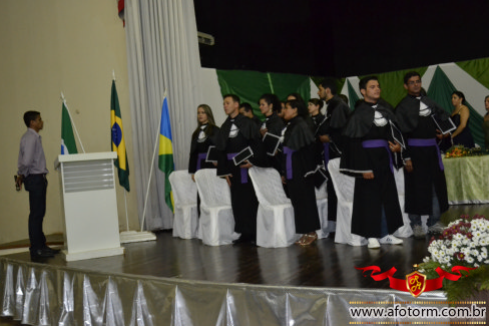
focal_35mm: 40
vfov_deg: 33.4
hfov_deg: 48.5
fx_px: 543
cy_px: 166
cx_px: 244
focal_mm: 26
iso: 3200
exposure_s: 1/60
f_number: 4.2
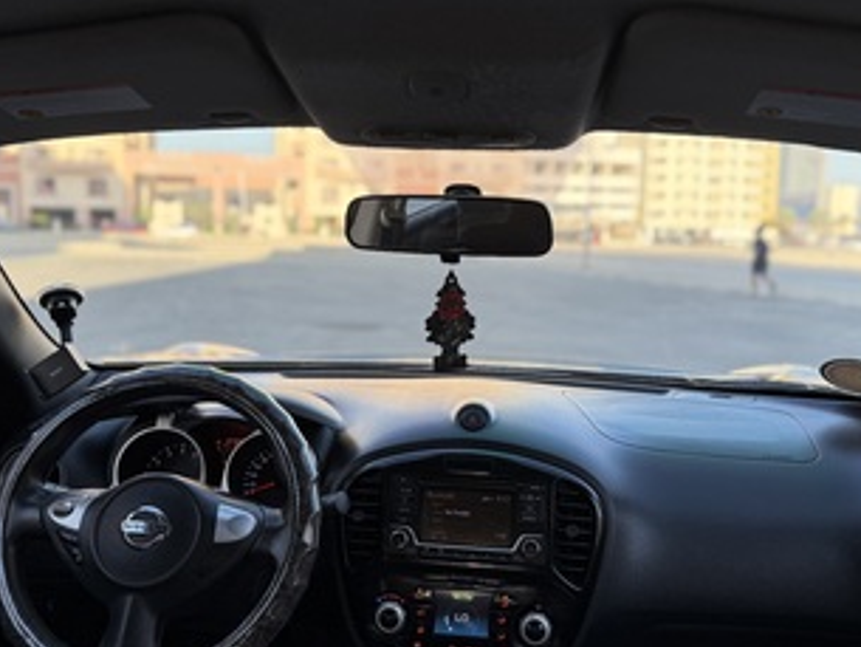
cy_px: 324
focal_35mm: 36
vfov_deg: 39.7
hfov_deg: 51.3
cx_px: 430
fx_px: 896
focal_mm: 6.76
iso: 100
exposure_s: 1/822
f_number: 1.78
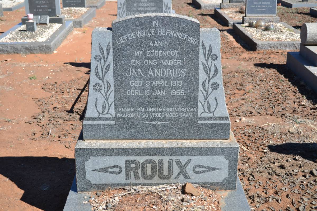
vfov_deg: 28.1
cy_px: 106
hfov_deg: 41.1
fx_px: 423
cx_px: 158
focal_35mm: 48
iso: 140
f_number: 5.6
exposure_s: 1/125
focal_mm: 32
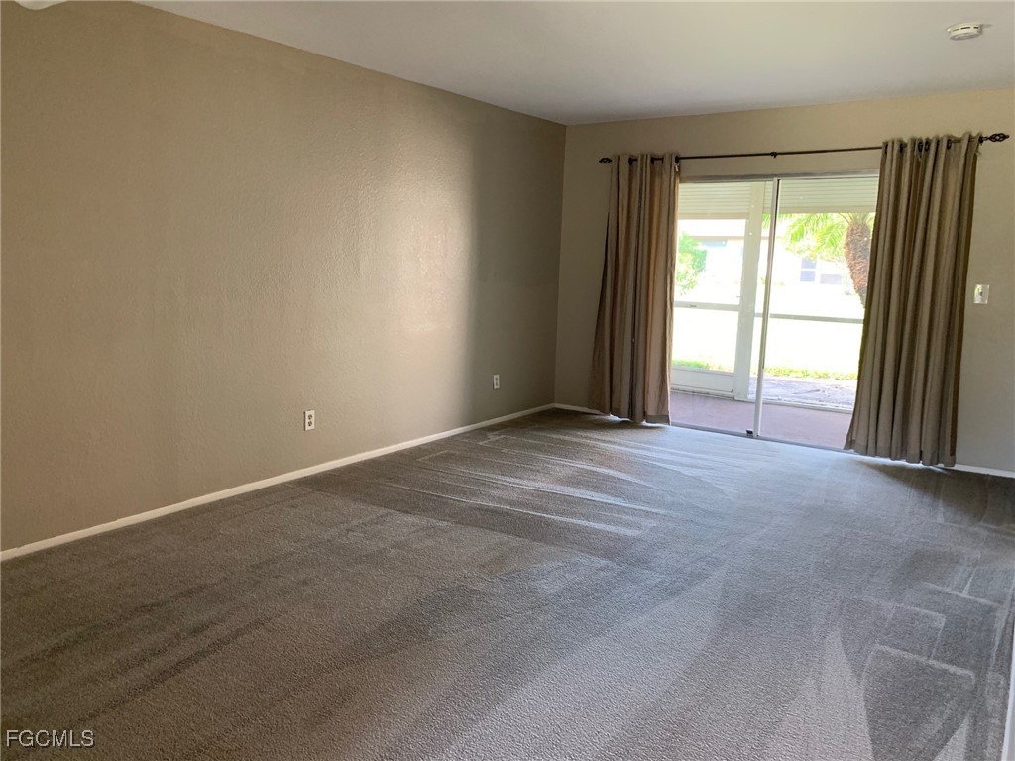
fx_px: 762
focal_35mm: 26
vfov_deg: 53.1
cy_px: 380
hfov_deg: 67.3
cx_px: 508
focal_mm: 4.25
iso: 200
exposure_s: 1/60
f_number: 1.8
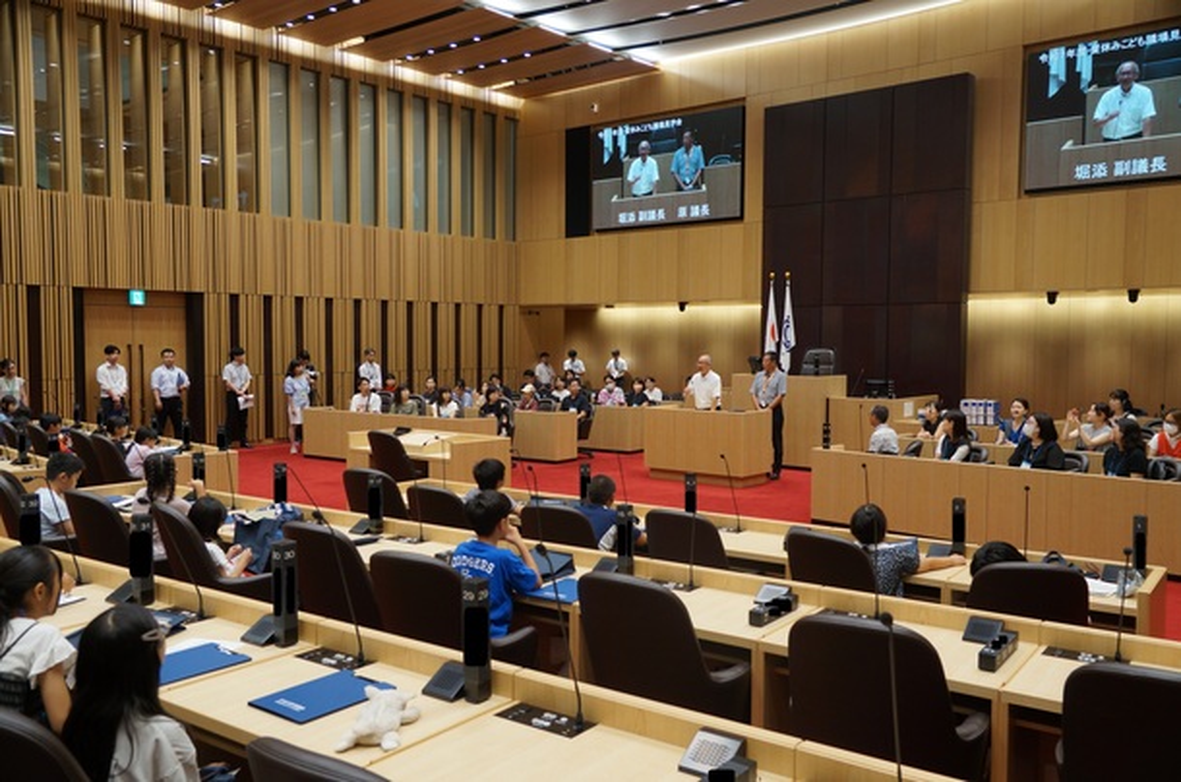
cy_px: 391
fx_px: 982
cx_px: 590
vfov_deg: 43.4
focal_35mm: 30
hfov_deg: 62.0
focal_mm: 20
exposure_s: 1/60
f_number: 4
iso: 250
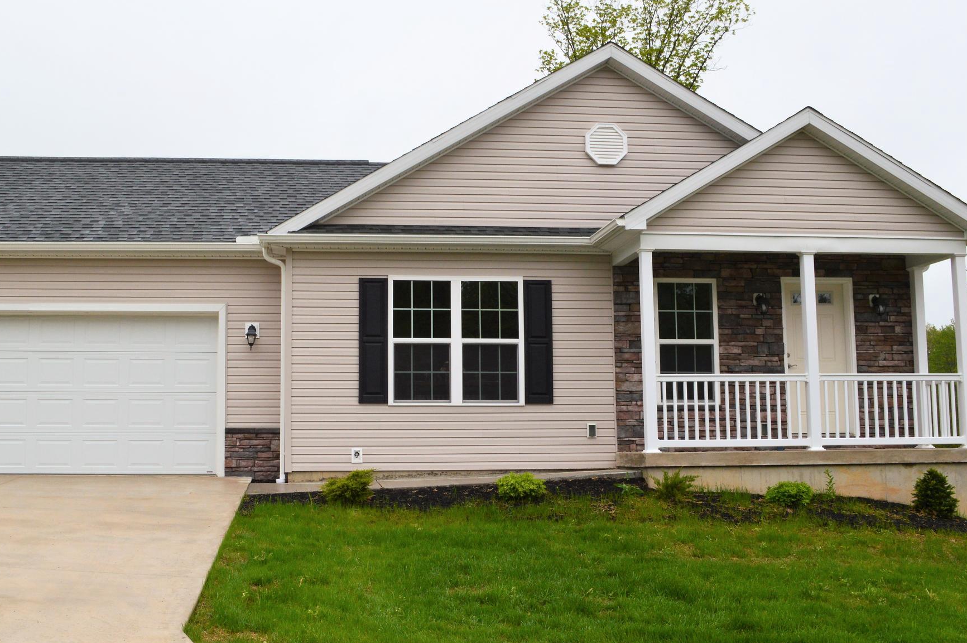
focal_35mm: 39
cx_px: 403
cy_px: 334
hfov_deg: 49.4
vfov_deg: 34.1
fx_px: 1047
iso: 400
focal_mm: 22
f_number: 10
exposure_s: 1/250
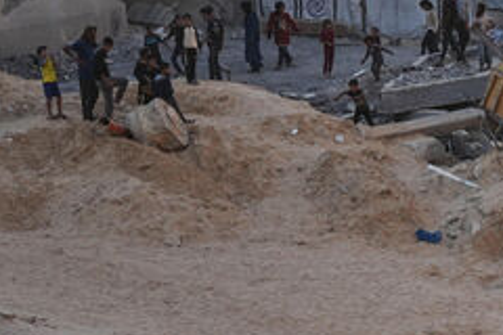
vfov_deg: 6.5
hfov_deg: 9.3
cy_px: 344
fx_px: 2962
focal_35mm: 212
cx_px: 855
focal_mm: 52
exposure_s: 1/640
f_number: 4
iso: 320
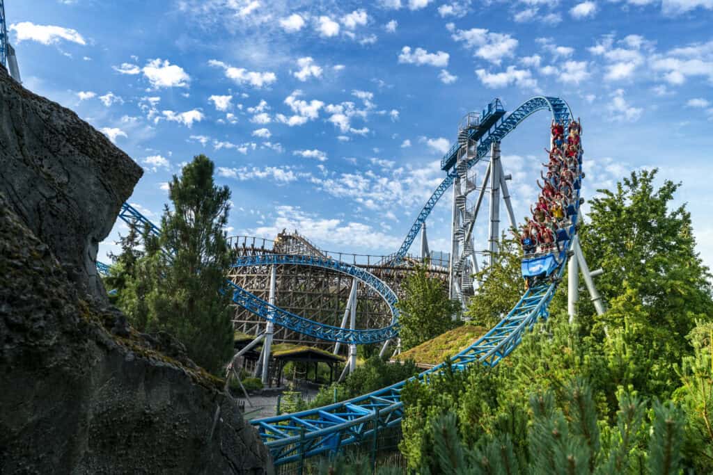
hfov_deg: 61.9
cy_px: 238
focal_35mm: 30
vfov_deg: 43.6
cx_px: 356
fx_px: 594
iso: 320
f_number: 7.1
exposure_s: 1/800
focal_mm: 30
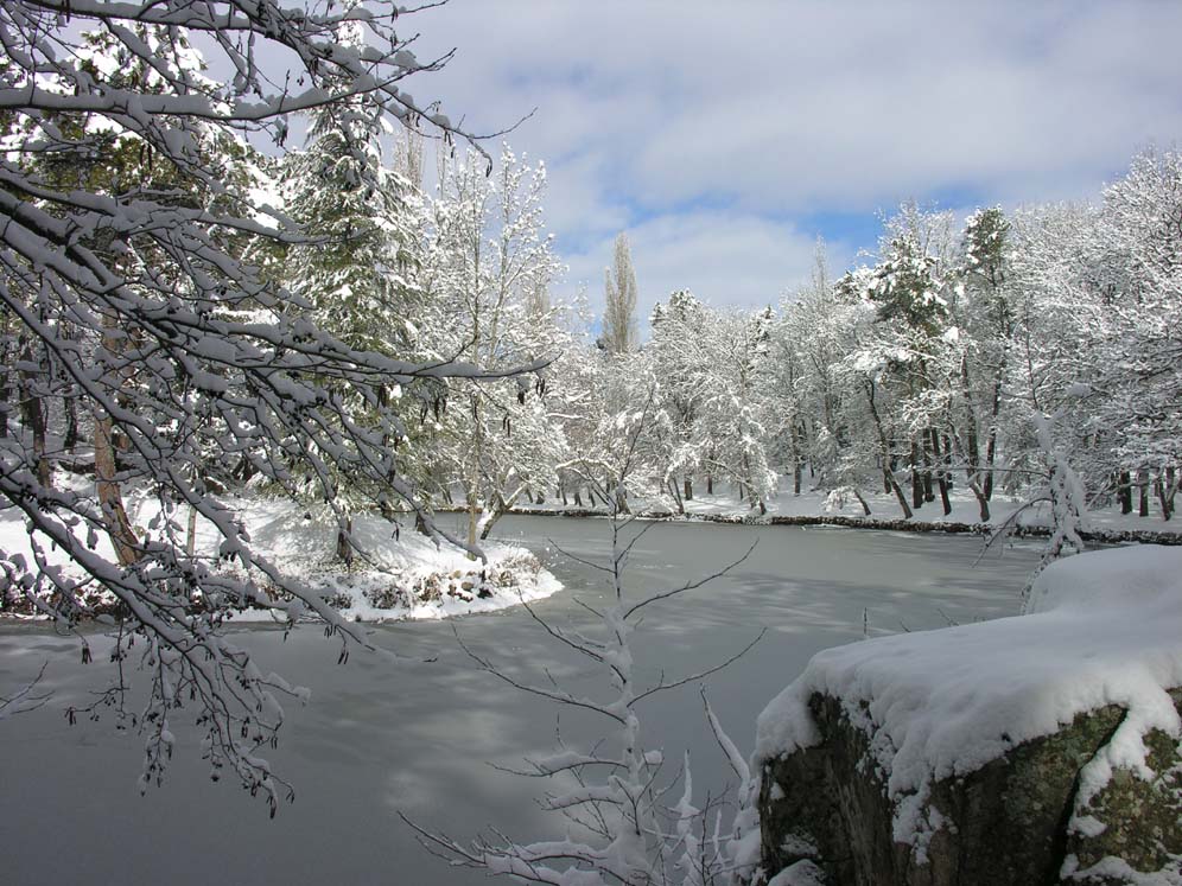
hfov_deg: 52.6
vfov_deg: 40.7
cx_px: 591
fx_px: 1195
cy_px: 443
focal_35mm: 35
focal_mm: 8.9
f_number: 7.1
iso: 50
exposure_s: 1/268
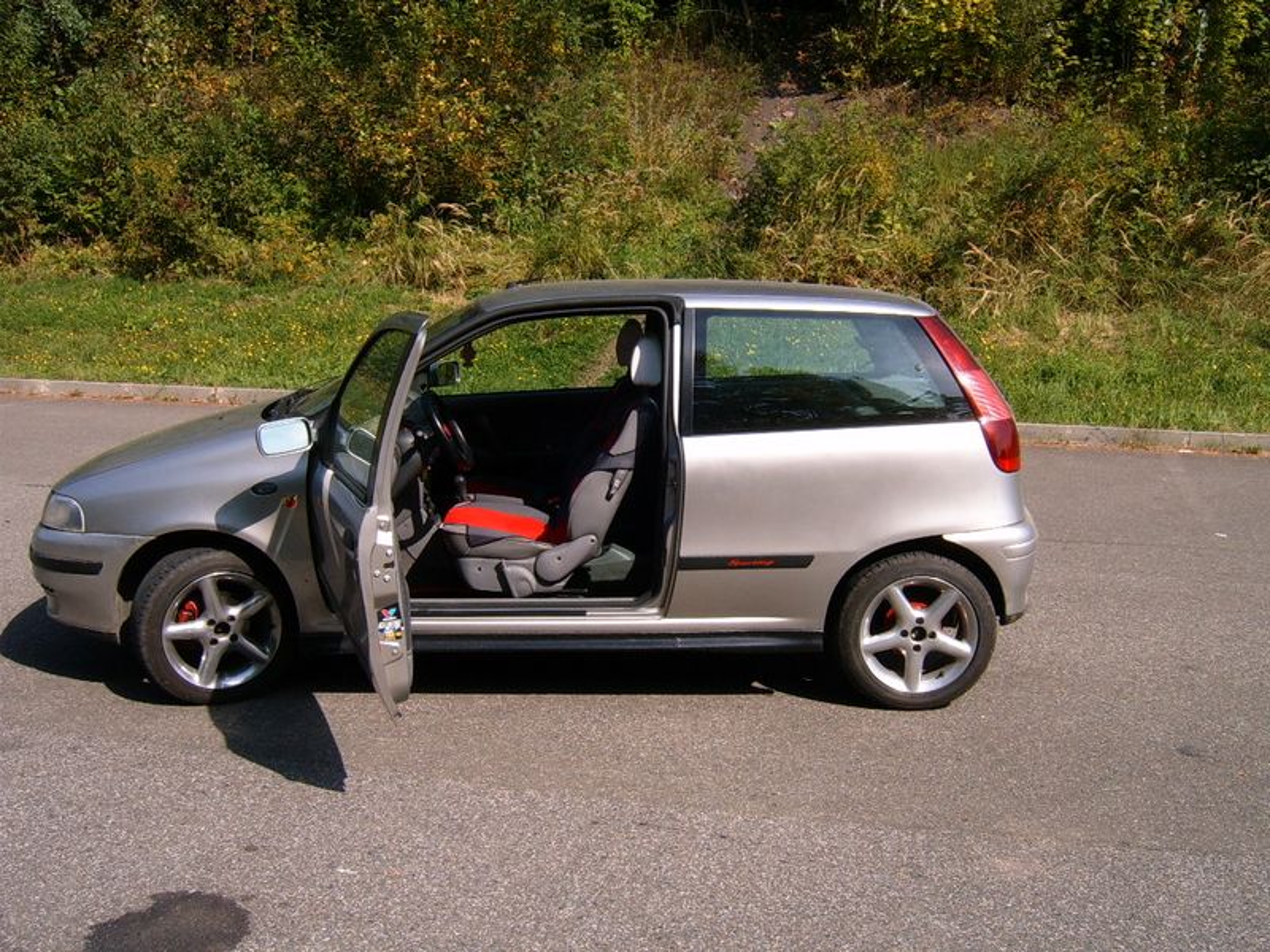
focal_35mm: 38
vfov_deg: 37.7
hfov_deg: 49.0
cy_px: 476
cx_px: 635
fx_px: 1394
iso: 63
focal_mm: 5.8
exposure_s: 1/250
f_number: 5.8
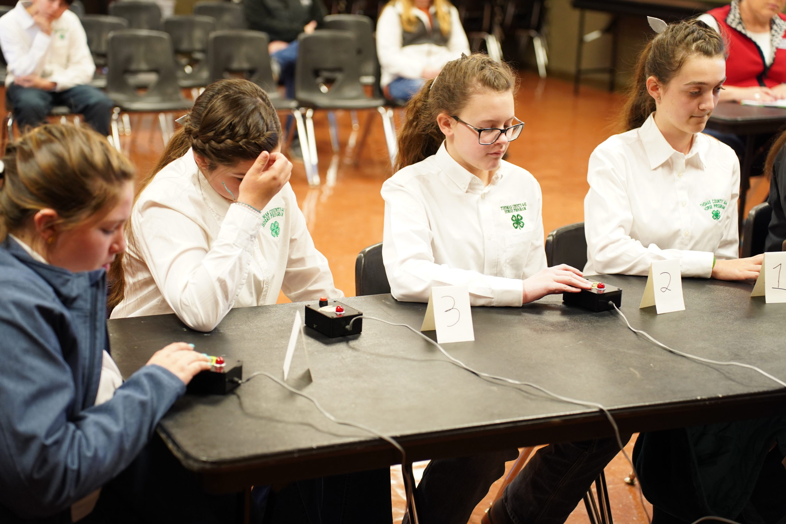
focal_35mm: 69
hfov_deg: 29.2
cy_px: 262
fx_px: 1506
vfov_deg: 19.7
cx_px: 393
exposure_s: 1/160
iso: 2000
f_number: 2.8
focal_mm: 69
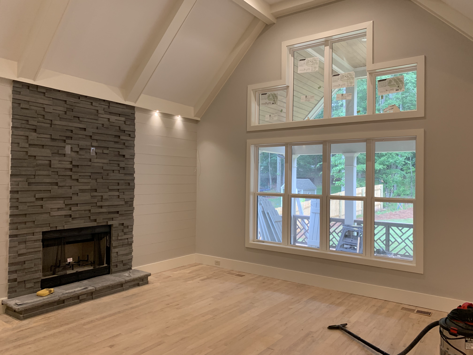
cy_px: 178
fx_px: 355
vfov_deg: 53.1
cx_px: 236
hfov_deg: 67.3
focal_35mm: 26
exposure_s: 1/60
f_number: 1.8
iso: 100
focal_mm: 4.25
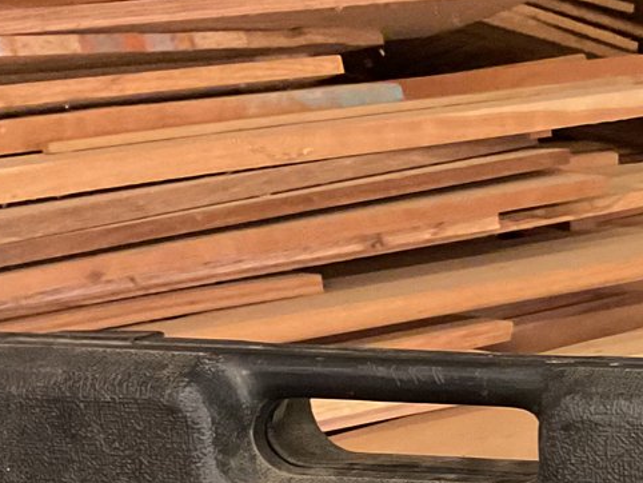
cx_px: 864
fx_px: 1691
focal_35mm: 91
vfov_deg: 15.6
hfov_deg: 19.6
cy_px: 602
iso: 320
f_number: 1.8
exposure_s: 1/40
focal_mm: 3
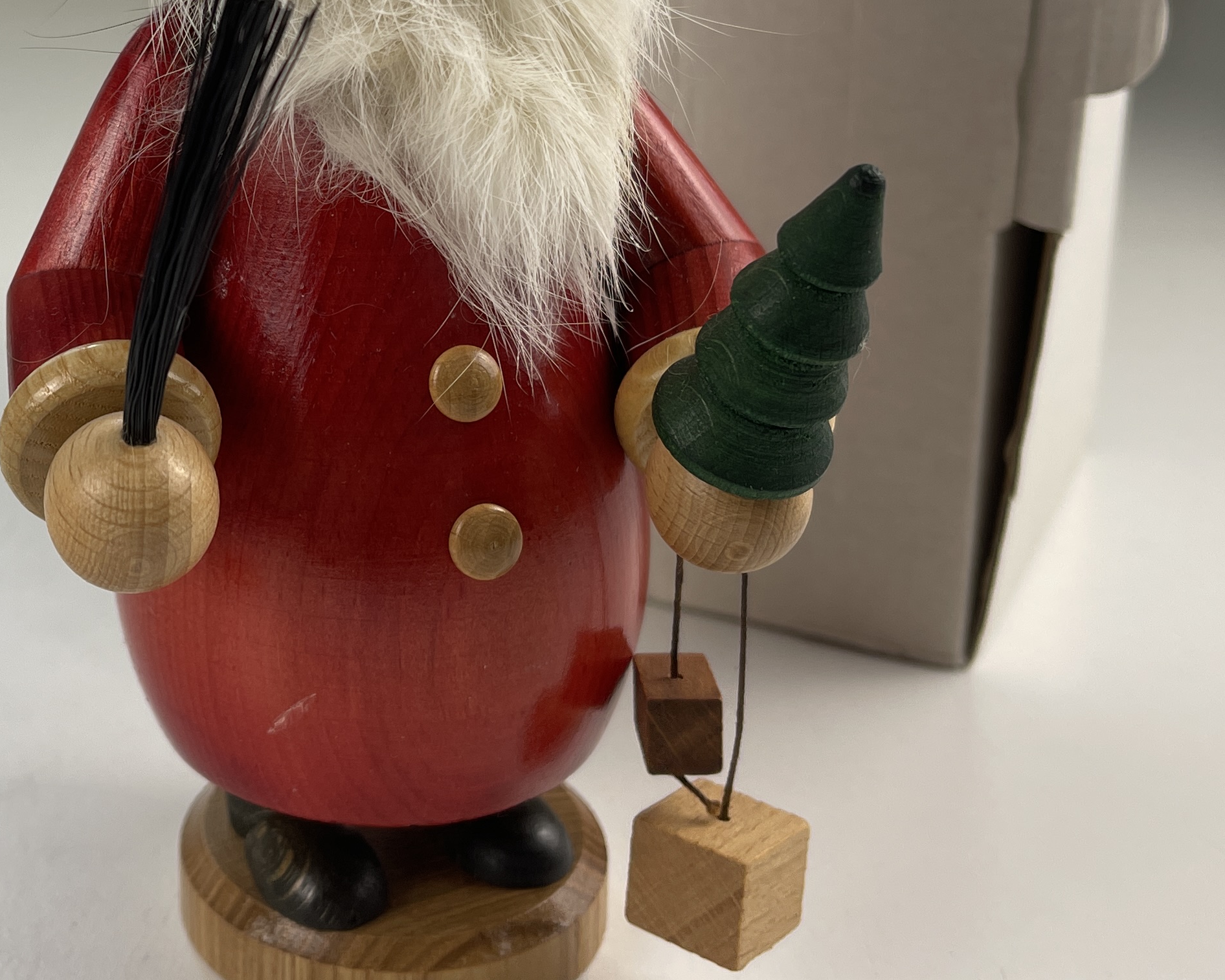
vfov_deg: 28.5
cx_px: 257
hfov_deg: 34.9
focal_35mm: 52
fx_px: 1885
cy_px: 191
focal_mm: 5.1
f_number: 1.6
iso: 32
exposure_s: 1/232
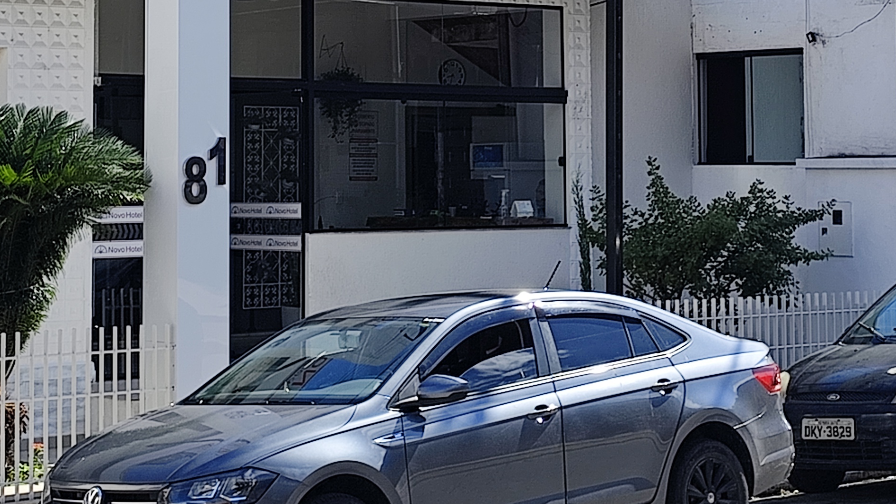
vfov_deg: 12.1
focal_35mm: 99
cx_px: 432
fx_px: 2352
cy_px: 27
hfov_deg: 21.6
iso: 50
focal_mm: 6.19
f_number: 1.65
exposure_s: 1/799
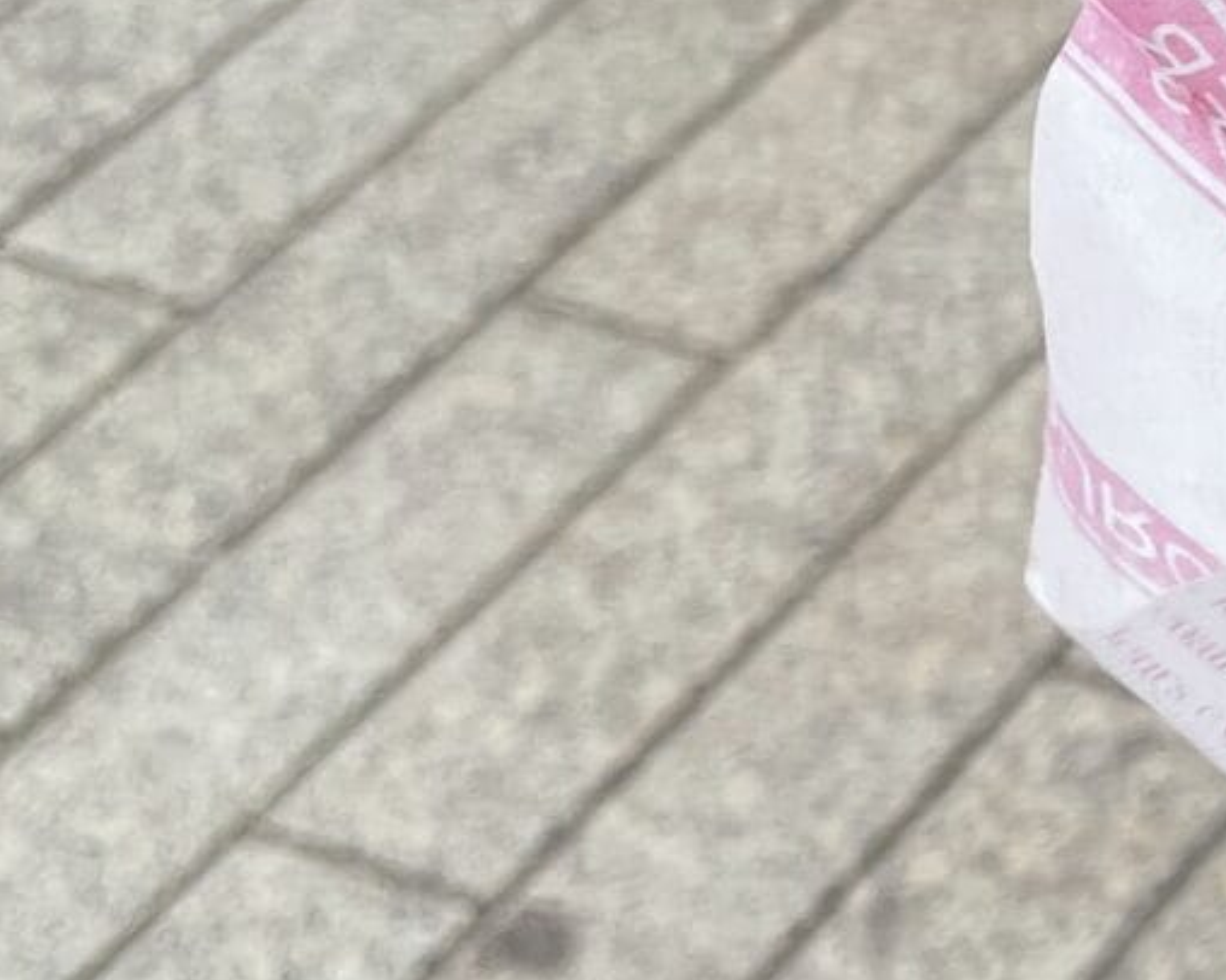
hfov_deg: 12.7
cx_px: 2643
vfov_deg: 12.0
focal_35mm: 128
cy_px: 140
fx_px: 4643
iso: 32
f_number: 1.6
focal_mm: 4.2
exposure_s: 1/1072
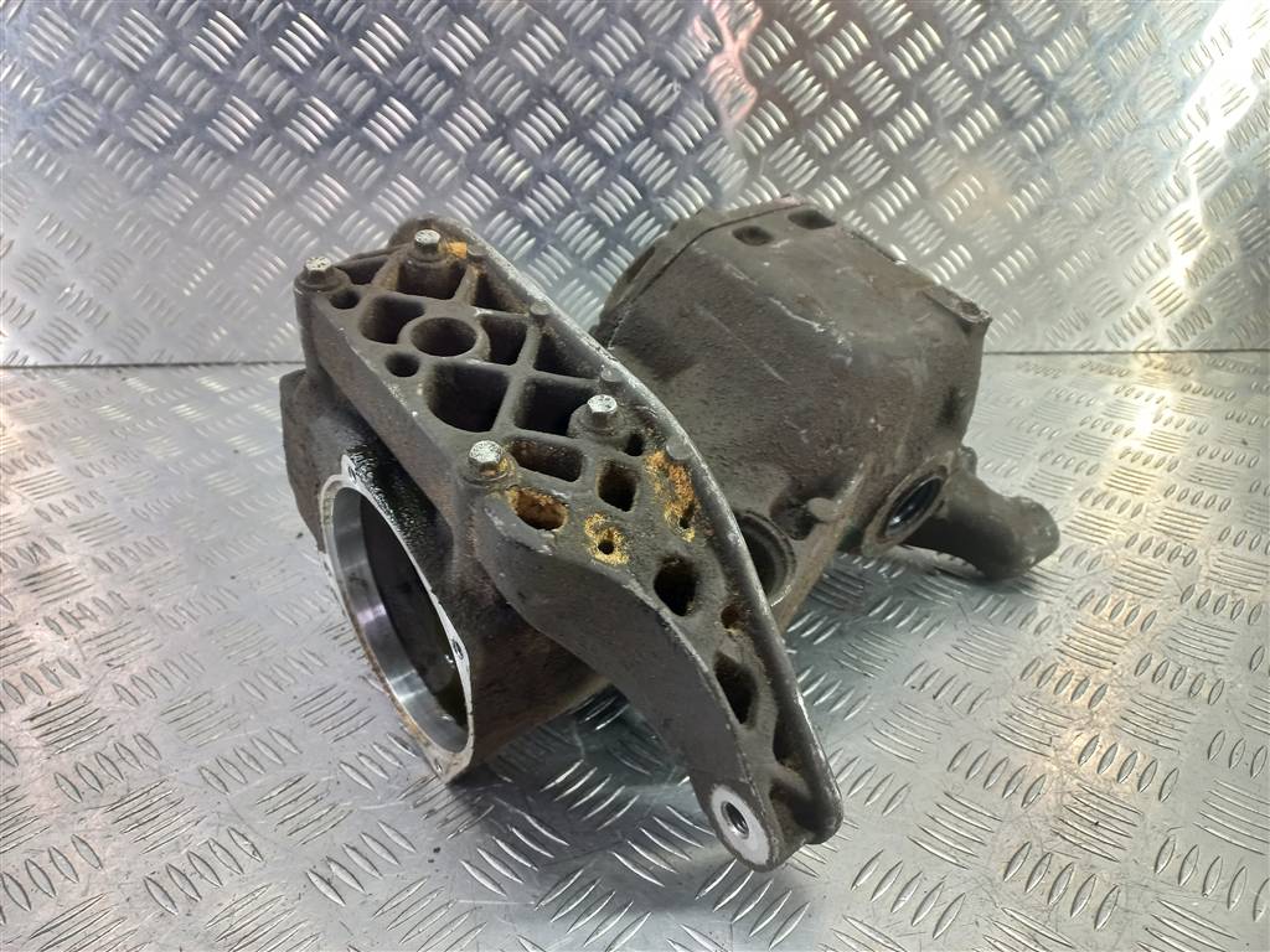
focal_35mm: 25
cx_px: 635
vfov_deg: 54.9
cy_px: 476
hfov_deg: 69.4
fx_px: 917
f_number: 1.8
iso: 125
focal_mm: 4.6
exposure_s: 1/50
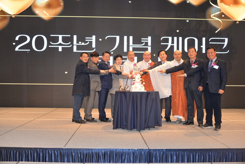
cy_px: 82
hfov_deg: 55.8
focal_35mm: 34
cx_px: 122
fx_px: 231
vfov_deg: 38.9
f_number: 3.8
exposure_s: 1/60
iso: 560
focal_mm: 34
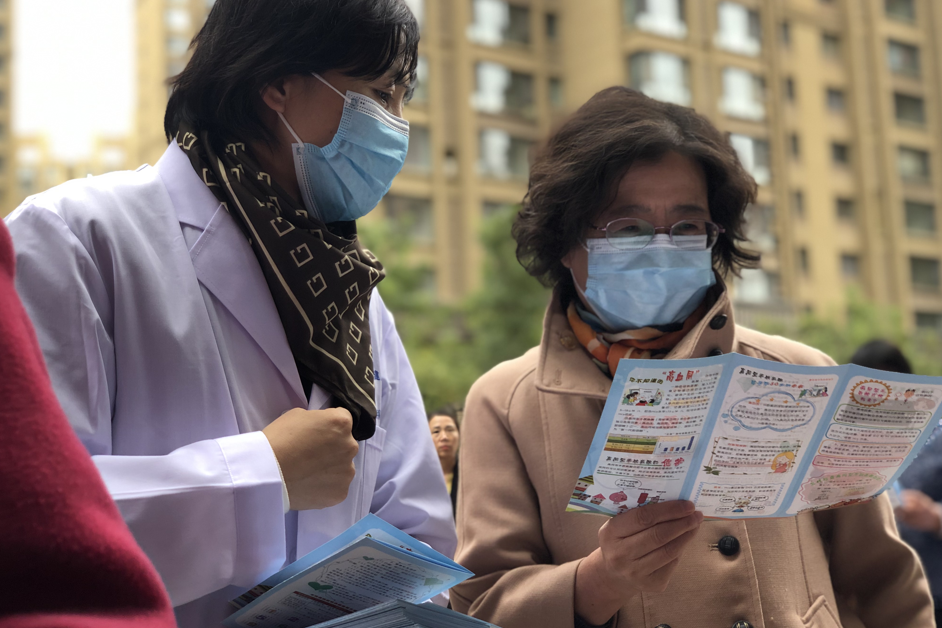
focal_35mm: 55
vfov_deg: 24.6
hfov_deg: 36.2
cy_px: 319
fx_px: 1439
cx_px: 469
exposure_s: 1/60
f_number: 2.4
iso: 25
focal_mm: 6
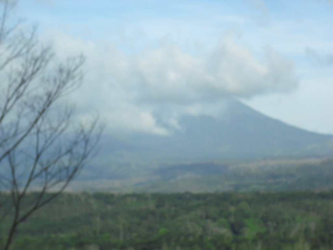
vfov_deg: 13.1
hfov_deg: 17.4
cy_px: 125
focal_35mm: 113
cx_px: 166
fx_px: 1087
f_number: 5.2
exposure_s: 1/500
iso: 100
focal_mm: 18.6
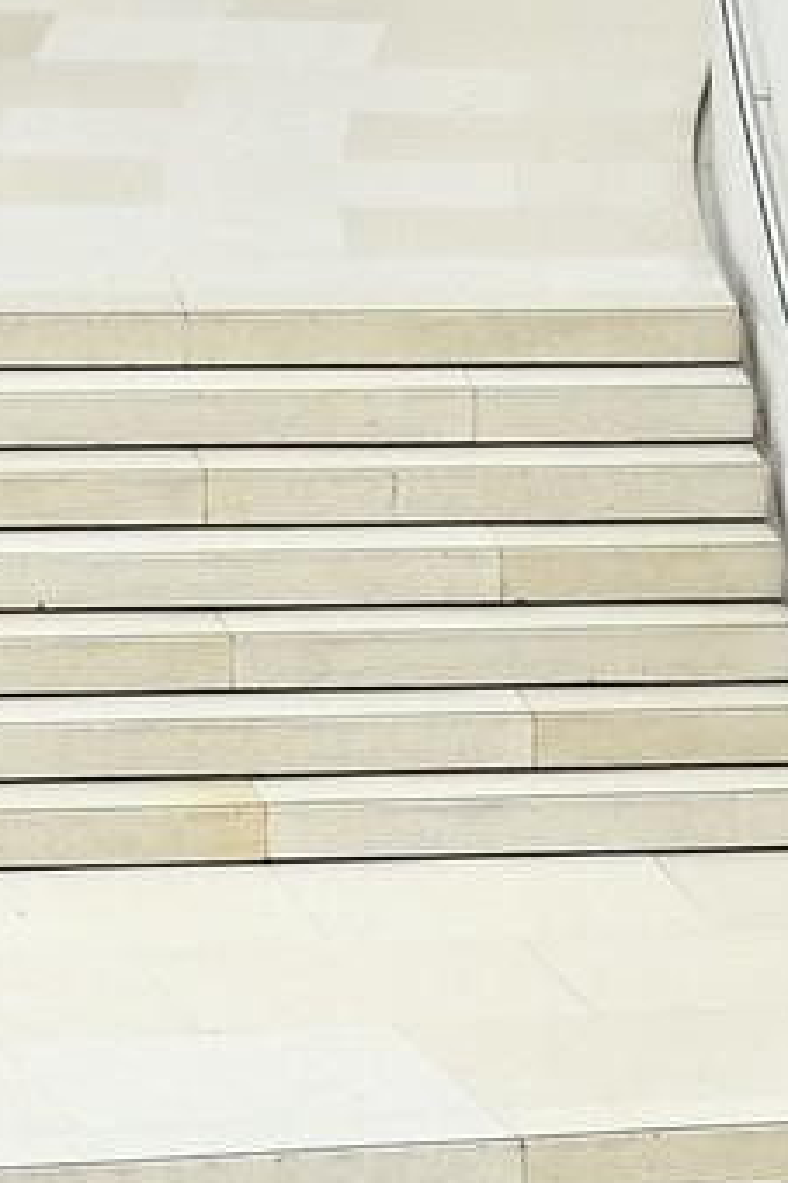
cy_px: -2446
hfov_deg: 3.1
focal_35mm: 437
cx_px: -413
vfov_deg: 4.5
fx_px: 14362
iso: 800
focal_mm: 62
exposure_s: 1/160
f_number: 7.1
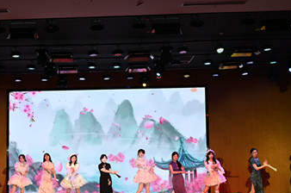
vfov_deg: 27.1
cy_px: 143
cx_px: 90
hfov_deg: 39.9
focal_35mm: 49
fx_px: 394
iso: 125
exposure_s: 1/30
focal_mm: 27.5
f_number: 6.3
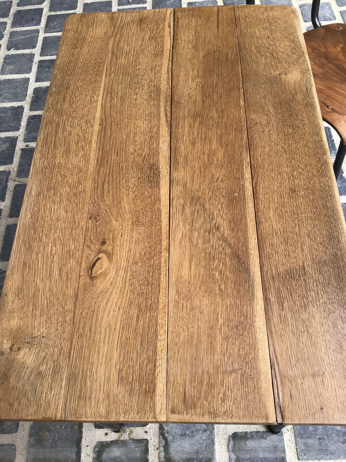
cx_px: 173
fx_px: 413
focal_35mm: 31
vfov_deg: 58.4
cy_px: 231
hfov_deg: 45.4
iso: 25
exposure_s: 1/100
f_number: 2.4
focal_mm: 3.3
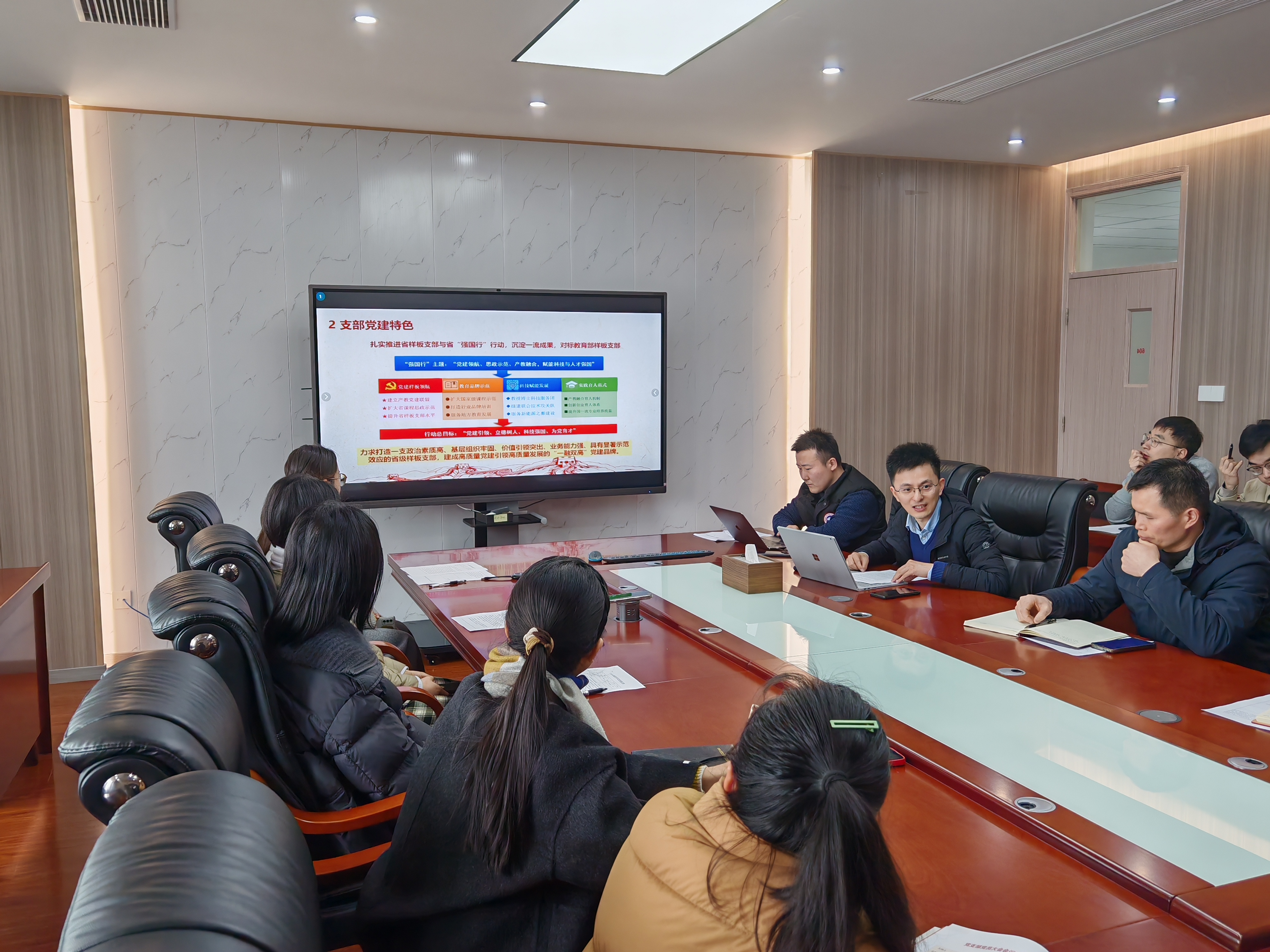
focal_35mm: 30
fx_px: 1101
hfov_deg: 60.0
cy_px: 476
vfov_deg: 46.8
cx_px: 635
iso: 125
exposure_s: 1/110
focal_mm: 6.67
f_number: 1.9
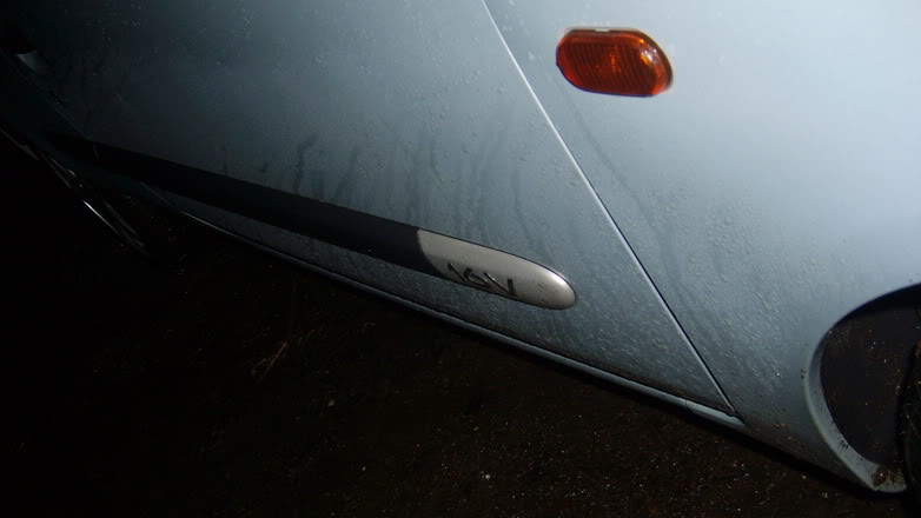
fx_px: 952
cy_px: 297
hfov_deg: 51.6
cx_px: 451
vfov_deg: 30.4
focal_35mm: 39
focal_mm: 5.8
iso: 100
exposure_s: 1/45
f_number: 2.8
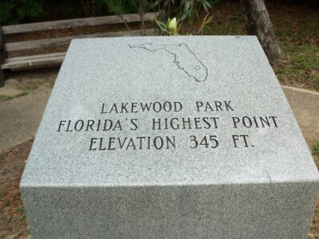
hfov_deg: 54.0
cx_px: 160
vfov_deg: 41.8
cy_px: 120
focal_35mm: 34
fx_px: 313
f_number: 2.9
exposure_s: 1/400
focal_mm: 5.7
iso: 80
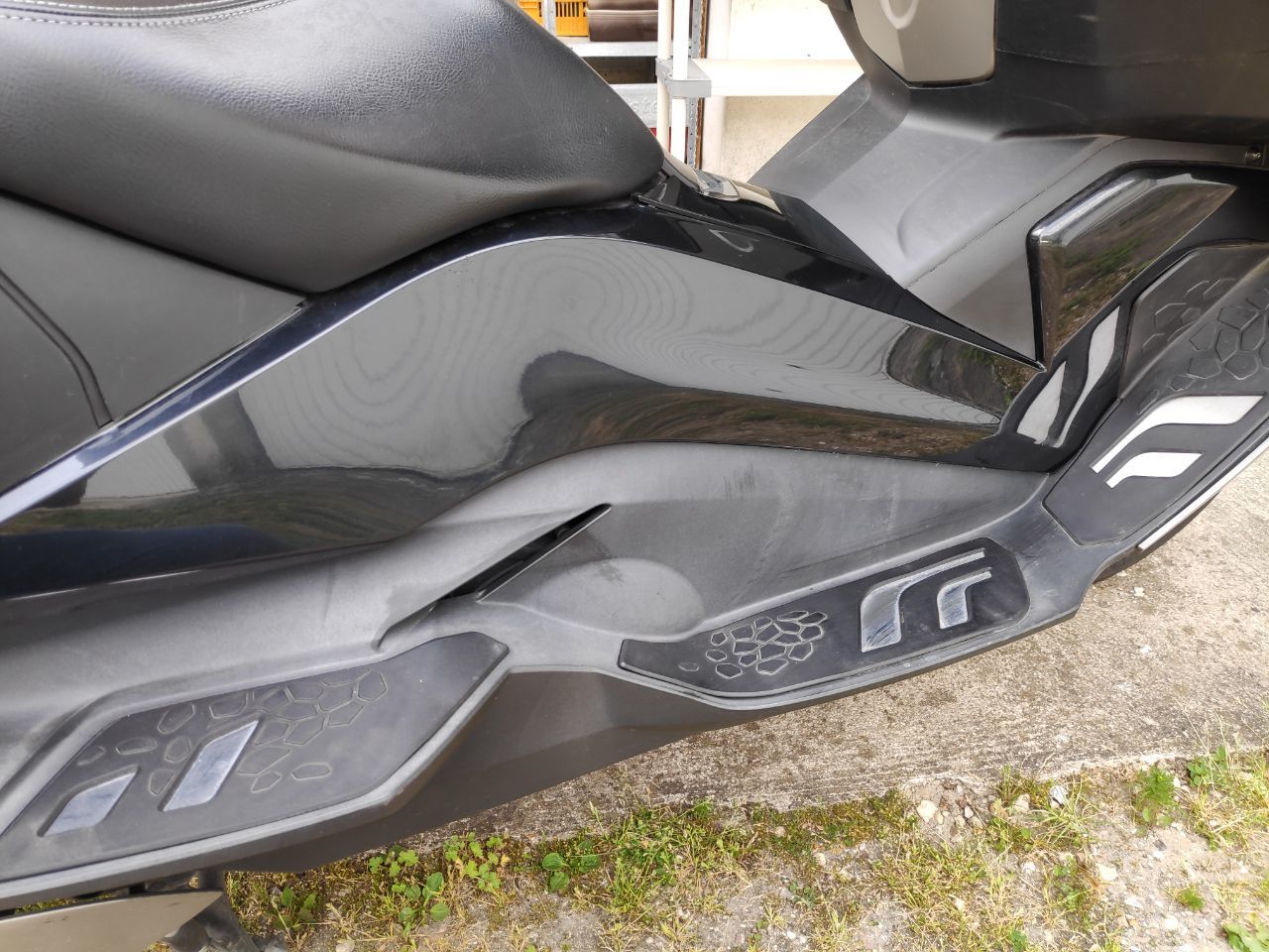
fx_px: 733
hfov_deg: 81.7
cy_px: 476
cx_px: 634
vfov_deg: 66.0
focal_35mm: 20
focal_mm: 3.94
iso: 102
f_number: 1.9
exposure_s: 1/100
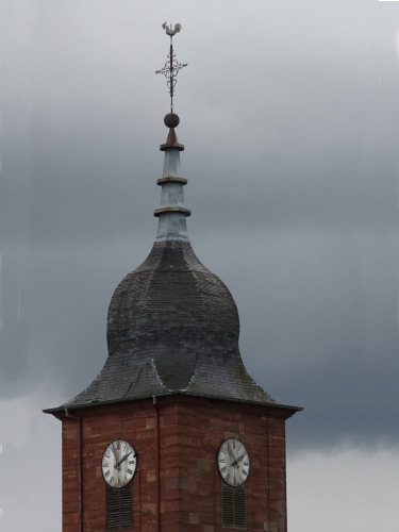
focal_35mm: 194
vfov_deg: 10.2
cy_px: 266
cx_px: 200
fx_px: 2982
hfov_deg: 7.7
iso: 80
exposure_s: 1/250
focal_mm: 33.17
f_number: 6.3
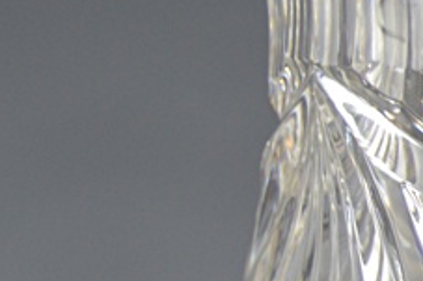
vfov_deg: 5.5
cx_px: 915
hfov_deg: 7.8
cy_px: 116
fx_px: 2947
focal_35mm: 251
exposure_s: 1/80
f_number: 4.8
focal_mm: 38
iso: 400
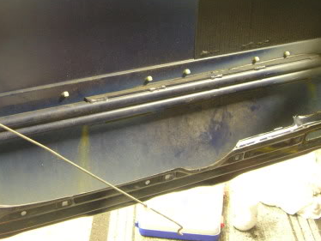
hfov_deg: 29.5
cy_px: 77
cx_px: 92
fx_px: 603
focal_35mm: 65
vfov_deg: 22.5
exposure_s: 1/1.9
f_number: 2.8
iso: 200
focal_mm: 7.8
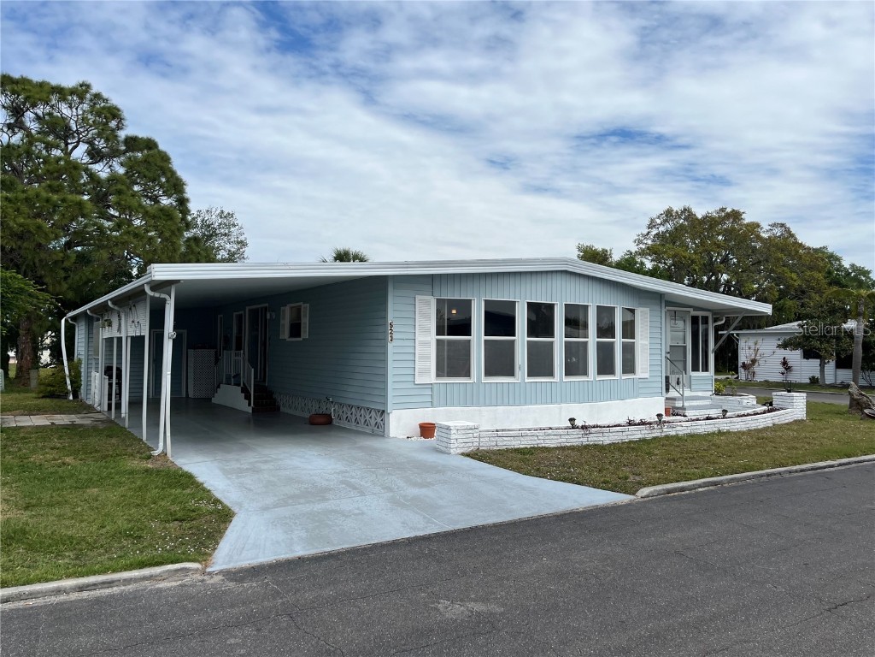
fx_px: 657
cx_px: 438
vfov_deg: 53.1
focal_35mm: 26
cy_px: 328
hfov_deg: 67.3
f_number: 1.6
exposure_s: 1/5848
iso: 50
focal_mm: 5.1
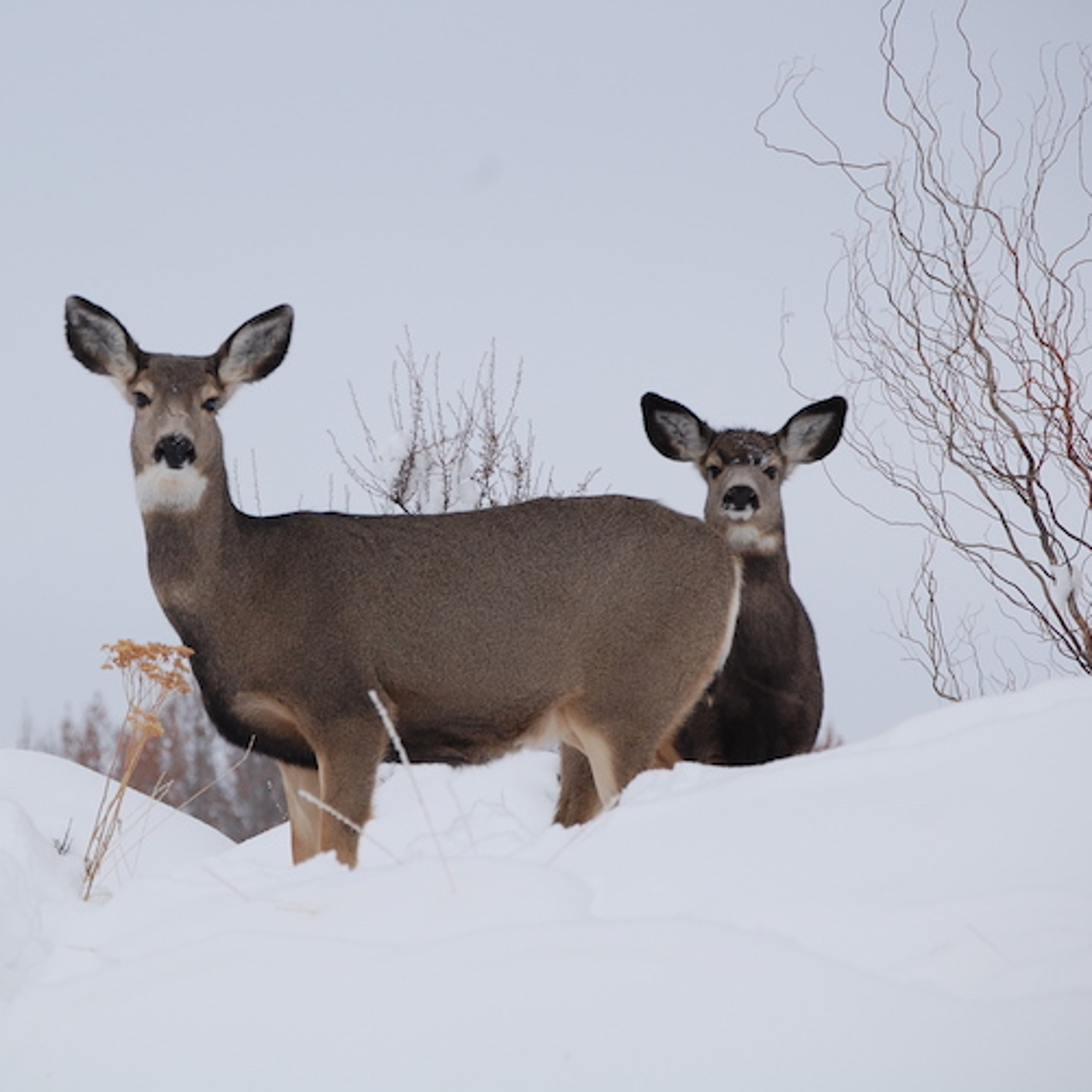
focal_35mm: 242
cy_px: 544
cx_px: 397
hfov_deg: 7.2
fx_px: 8624
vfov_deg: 7.2
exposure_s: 1/640
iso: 200
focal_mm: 125
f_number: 6.3
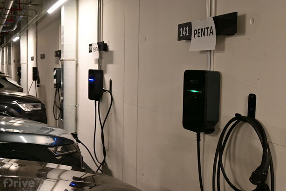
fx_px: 345
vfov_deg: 30.8
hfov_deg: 45.0
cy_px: 96
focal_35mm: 44
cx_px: 143
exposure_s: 1/40
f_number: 4.8
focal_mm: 29
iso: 320
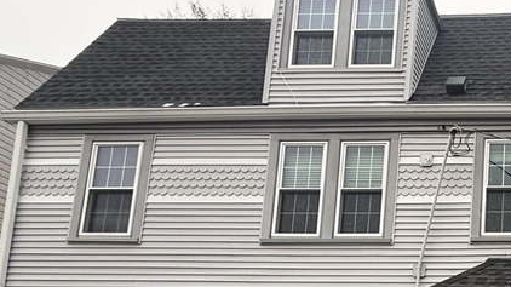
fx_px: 501
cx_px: 582
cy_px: 384
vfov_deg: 26.5
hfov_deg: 41.2
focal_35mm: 37
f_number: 2.2
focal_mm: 2.22
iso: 50
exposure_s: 1/270
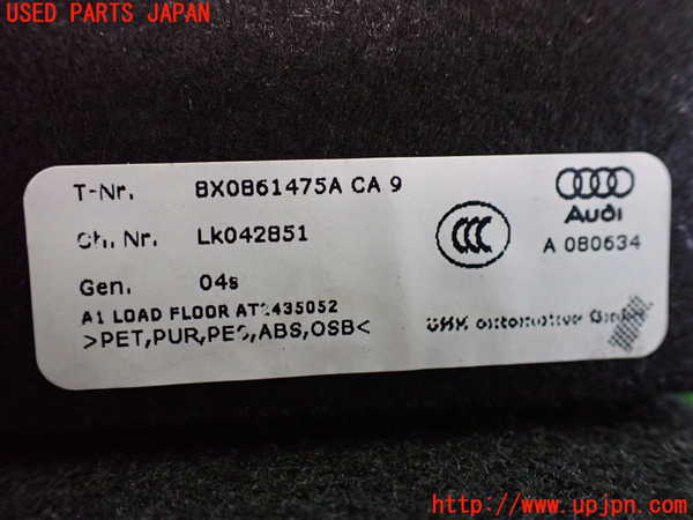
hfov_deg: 60.0
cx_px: 346
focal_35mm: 30
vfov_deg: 46.8
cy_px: 260
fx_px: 601
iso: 1000
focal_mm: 5.4
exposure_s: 1/30
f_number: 2.3
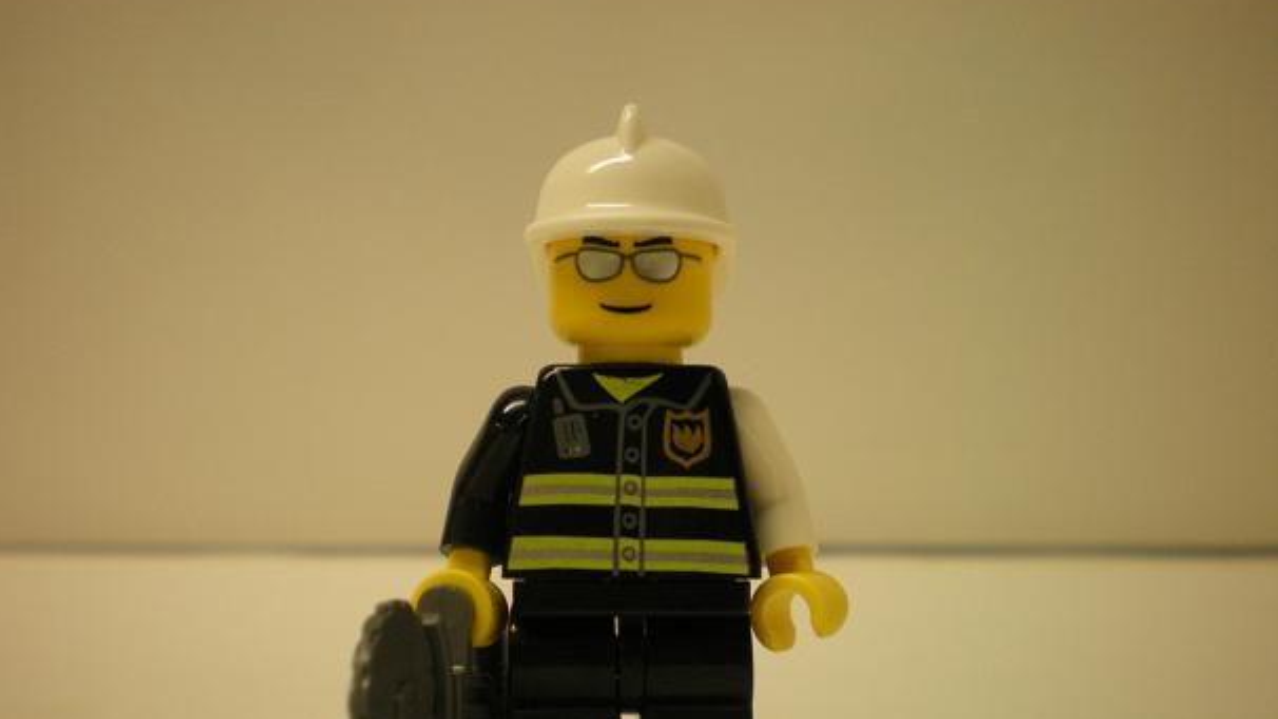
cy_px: 456
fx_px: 1423
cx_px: 632
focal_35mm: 42
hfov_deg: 48.4
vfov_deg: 28.2
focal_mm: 6.3
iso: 200
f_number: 3.1
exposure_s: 1/58.7
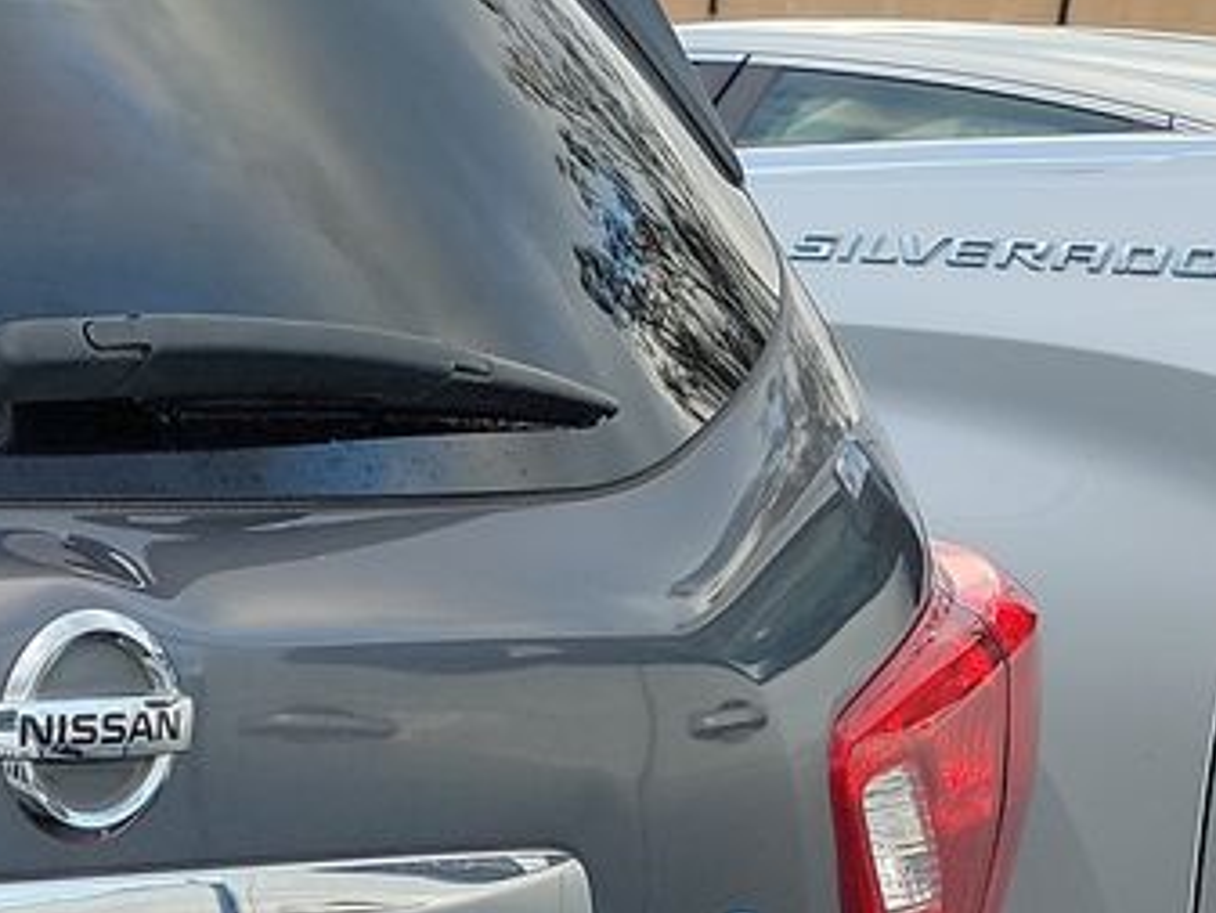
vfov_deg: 12.9
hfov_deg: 15.3
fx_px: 4006
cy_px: 888
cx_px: -830
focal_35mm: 114
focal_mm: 6.7
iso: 50
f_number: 1.8
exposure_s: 1/191
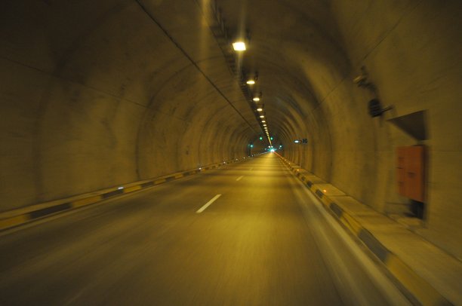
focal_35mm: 42
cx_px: 231
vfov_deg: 31.8
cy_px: 153
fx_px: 538
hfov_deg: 46.5
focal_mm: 28
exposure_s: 1/40
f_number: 4.5
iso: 1600
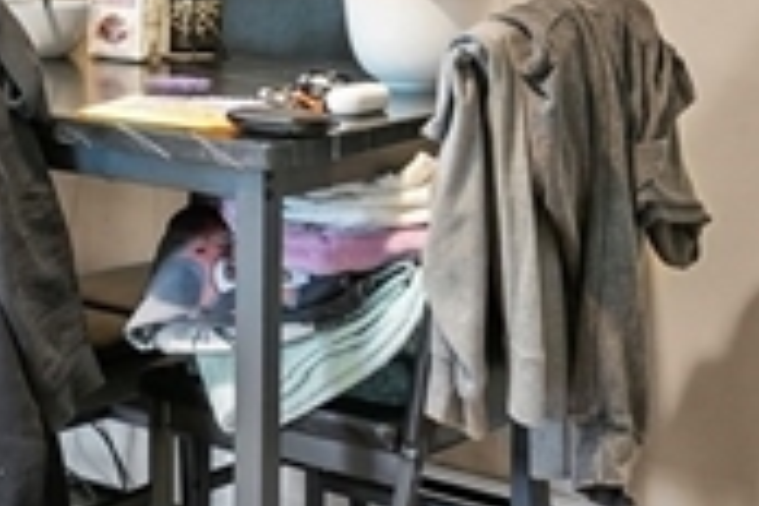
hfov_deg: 20.0
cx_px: 70
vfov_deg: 13.3
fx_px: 2108
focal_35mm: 100
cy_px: -133
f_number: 9
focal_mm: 17
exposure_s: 2.5
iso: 320
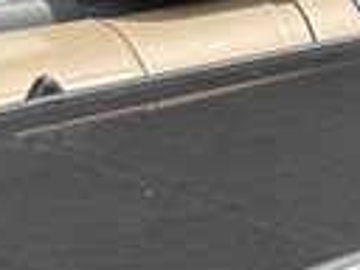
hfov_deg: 10.3
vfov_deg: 7.2
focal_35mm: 189
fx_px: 1966
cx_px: 418
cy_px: 712
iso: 32
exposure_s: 1/910
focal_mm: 4.2
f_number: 1.6
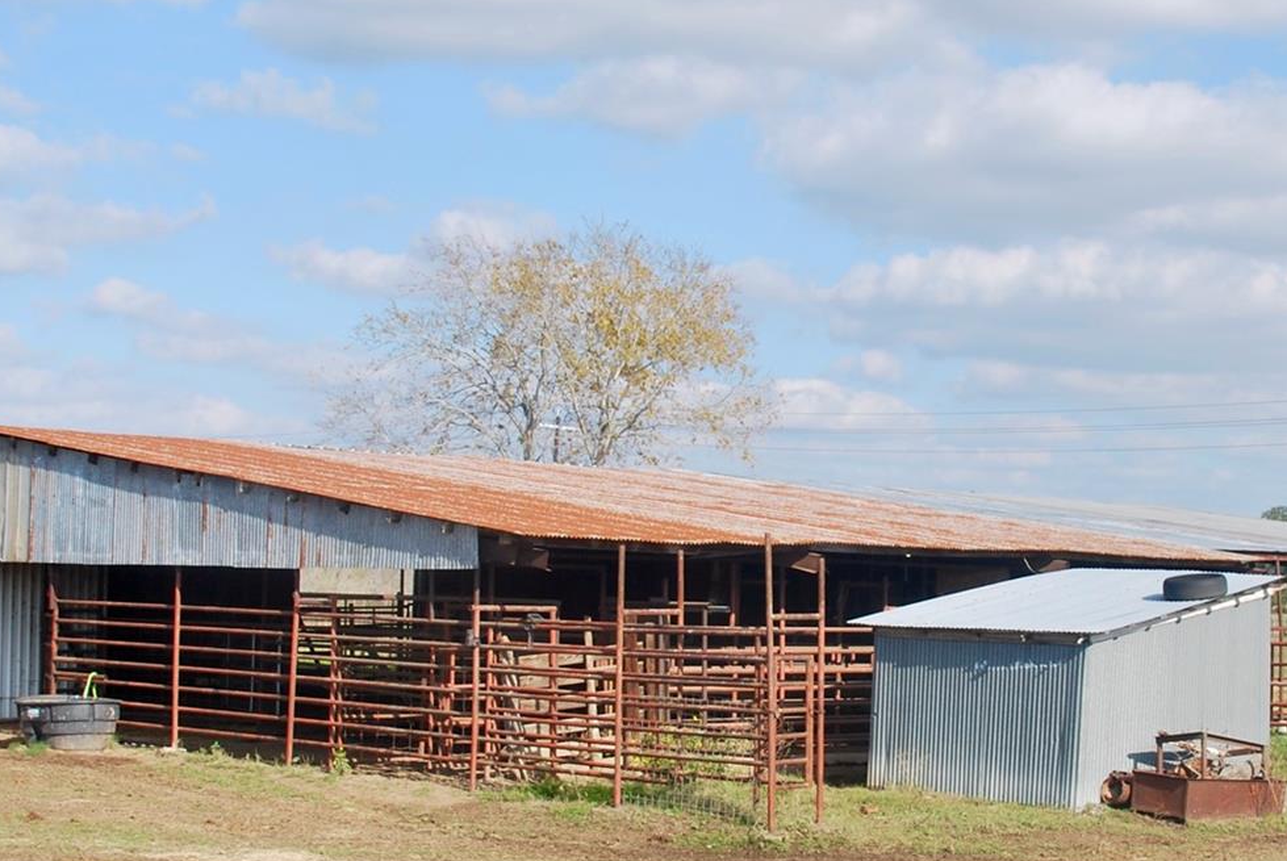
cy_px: 472
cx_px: 830
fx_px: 2469
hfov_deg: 29.1
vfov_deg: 19.8
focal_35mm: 69
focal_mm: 22
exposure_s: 1/250
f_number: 8
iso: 100
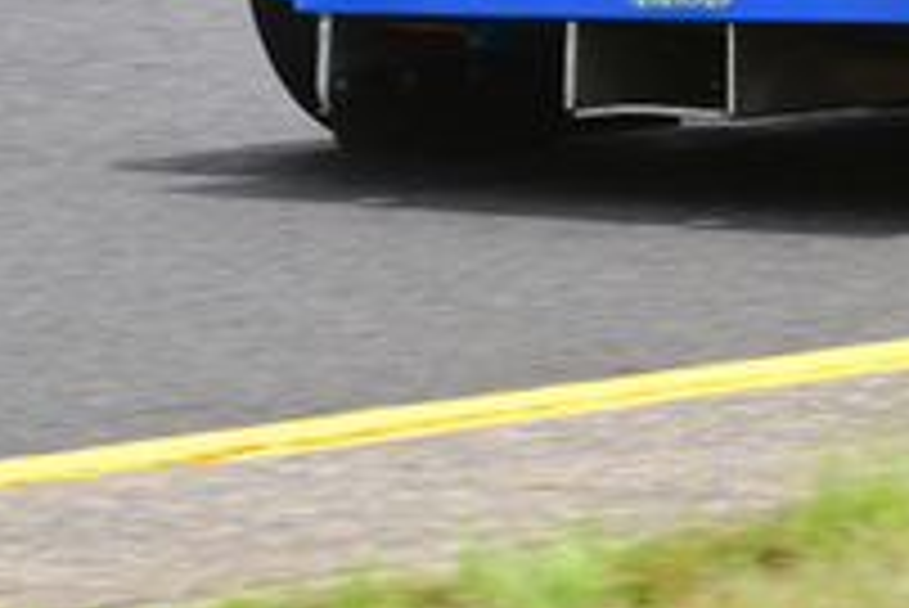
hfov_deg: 1.4
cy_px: -576
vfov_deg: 0.9
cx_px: 1755
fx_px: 37572
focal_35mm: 1487
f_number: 10
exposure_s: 1/640
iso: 500
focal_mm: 250
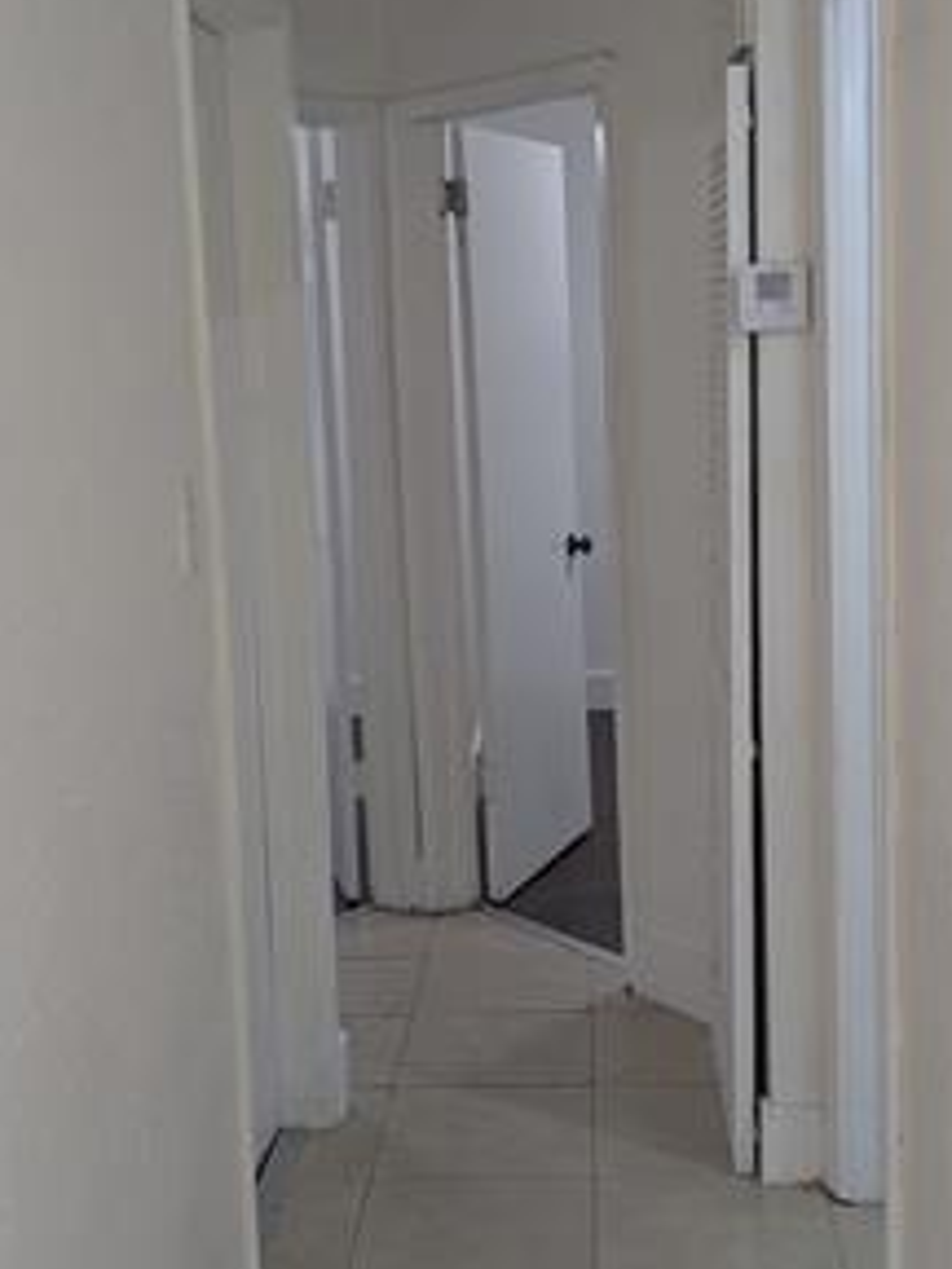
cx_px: 522
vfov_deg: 38.2
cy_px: 582
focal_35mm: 50
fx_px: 1833
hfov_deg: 29.1
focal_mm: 6.81
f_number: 1.85
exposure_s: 1/67.5
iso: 199
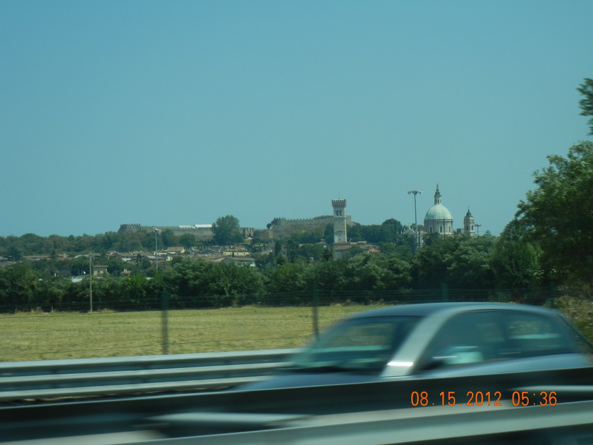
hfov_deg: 19.3
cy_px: 222
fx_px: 1747
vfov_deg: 14.5
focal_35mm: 102
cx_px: 296
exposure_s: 1/280
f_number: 9
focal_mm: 18.3
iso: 160
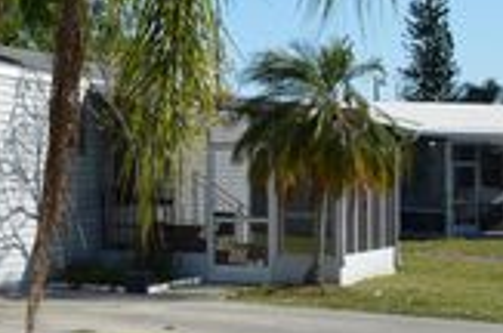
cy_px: 145
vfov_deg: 11.4
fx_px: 1673
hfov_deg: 16.0
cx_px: -194
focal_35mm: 120
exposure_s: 1/250
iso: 100
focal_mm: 26
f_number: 8
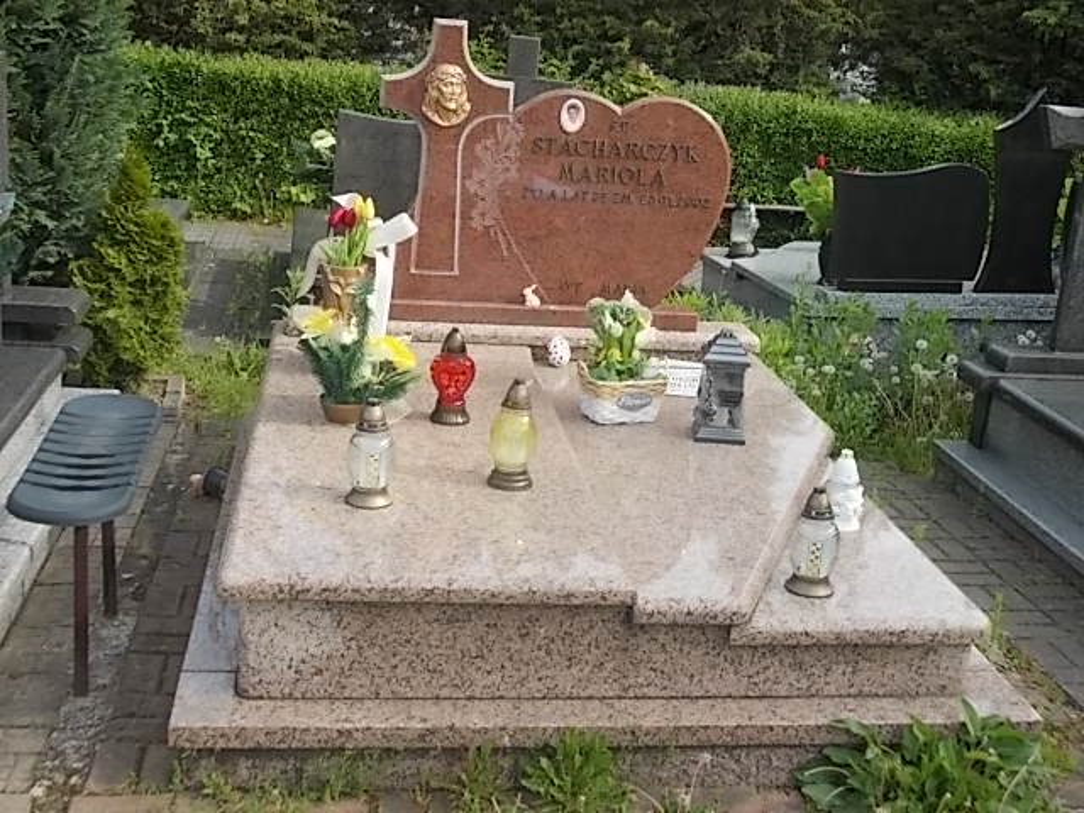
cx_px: 542
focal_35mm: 43
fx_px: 1347
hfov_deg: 43.9
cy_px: 406
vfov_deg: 33.6
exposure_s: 1/250
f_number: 3.3
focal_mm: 6.1
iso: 80
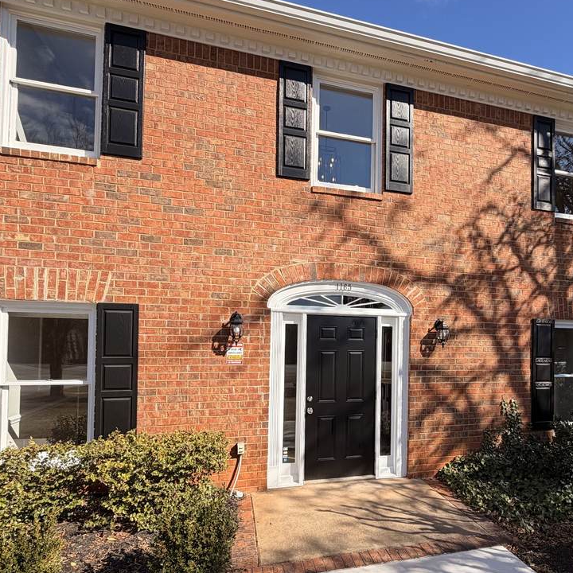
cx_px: 365
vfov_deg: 69.2
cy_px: 333
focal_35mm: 22
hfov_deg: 68.3
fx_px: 412
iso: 32
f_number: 2.2
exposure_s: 1/770
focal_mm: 2.22
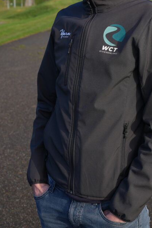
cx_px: 110
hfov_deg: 18.8
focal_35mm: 72
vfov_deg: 27.9
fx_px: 456
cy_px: 78
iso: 100
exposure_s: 1/400
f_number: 4.5
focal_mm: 29.1
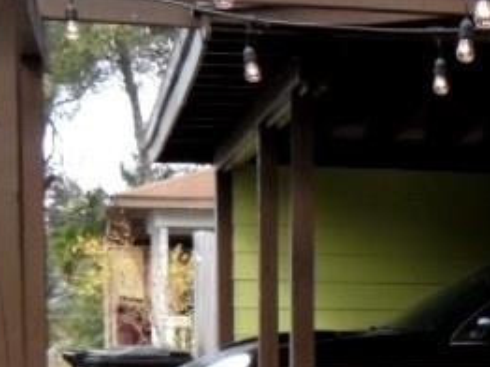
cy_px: 491
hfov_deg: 14.0
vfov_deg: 10.8
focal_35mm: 133
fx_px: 1881
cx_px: 722
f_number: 3.6
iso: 80
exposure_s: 1/125
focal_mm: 6
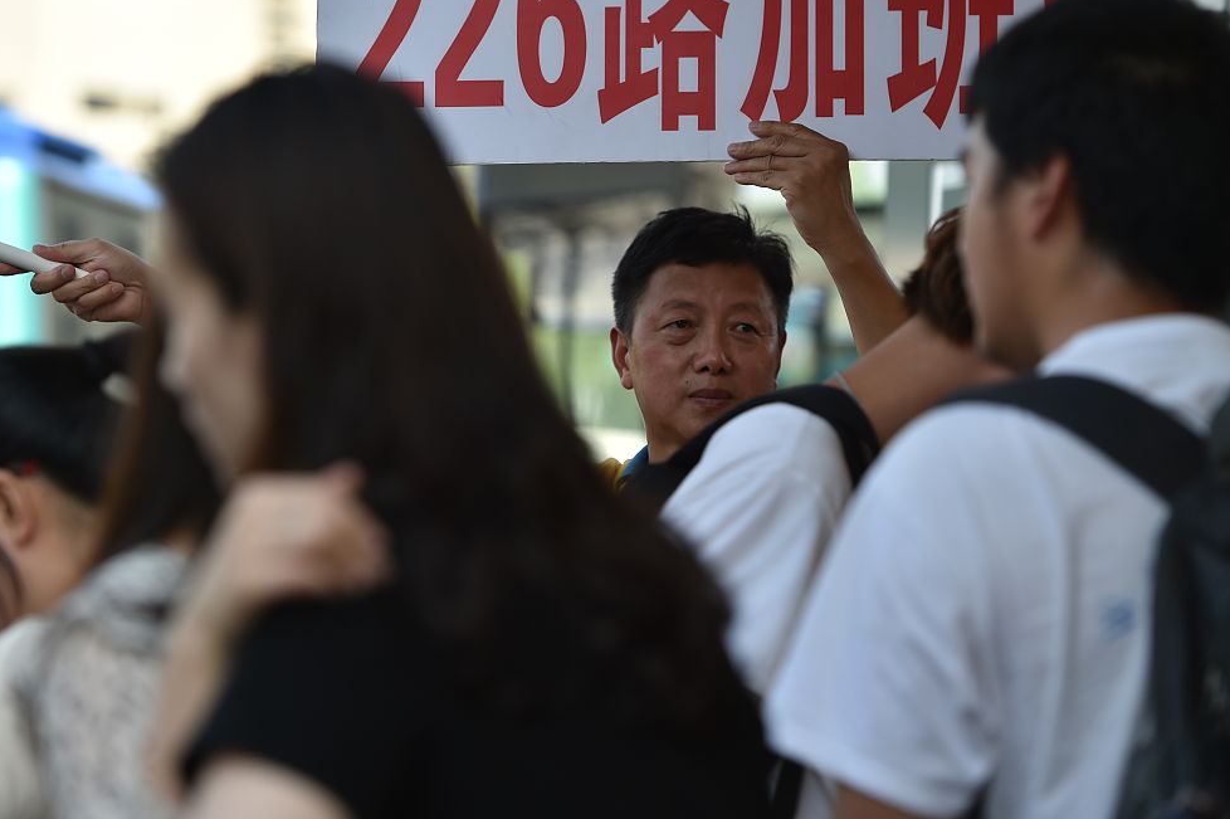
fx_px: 6078
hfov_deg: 11.6
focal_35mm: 178
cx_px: 585
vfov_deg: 7.7
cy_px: 337
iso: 200
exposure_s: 1/1000
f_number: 4
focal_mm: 145
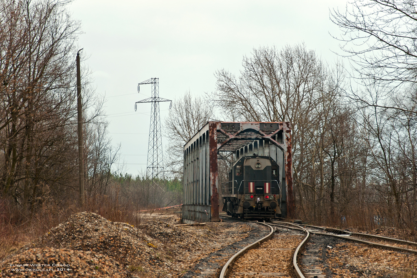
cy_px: 139
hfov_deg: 16.1
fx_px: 1477
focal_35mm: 128
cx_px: 208
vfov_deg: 10.8
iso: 200
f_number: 5.6
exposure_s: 1/500
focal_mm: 85
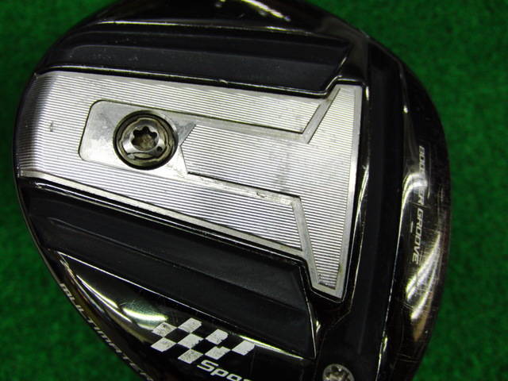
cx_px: 254
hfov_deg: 50.1
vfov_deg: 38.7
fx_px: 543
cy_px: 190
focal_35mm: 37
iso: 200
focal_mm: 6.42
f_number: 3.6
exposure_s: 1/80
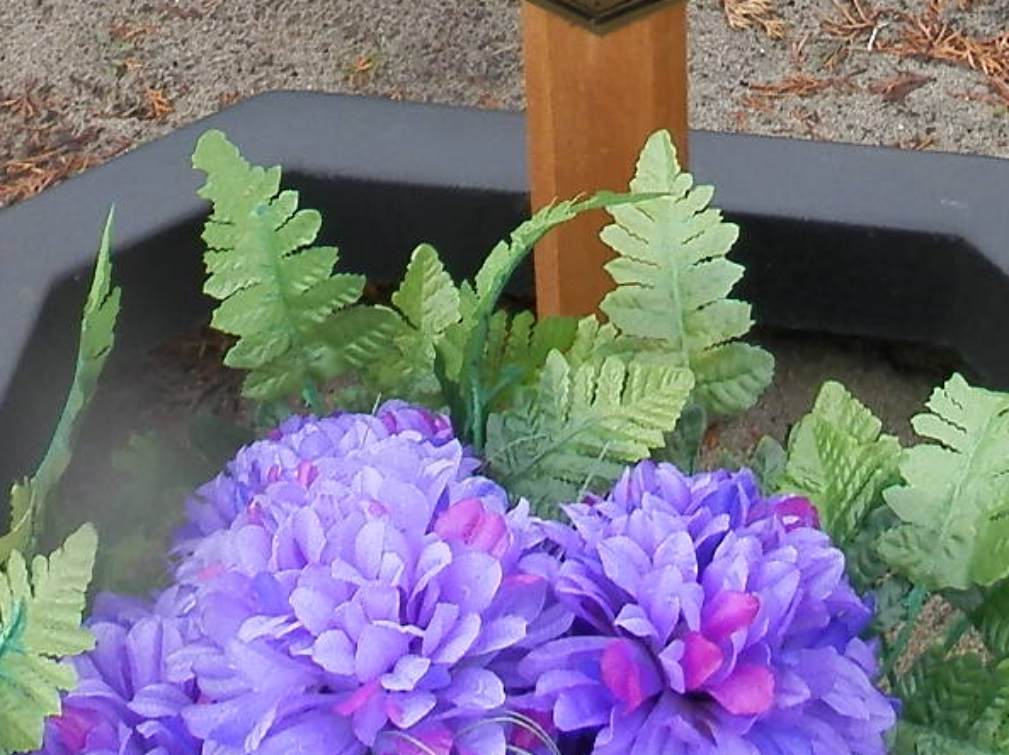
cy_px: -498
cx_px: 641
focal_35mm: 108
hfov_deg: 18.2
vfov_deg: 12.7
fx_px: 3146
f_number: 3.1
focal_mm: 4.5
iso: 80
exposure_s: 1/40
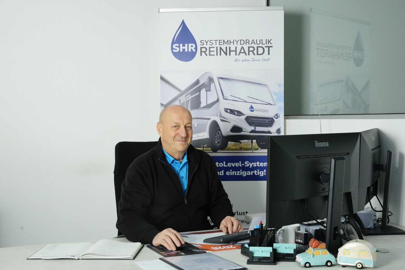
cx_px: 202
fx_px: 619
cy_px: 135
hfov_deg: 36.2
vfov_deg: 24.6
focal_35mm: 55
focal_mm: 55
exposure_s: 1/60
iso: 500
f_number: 11
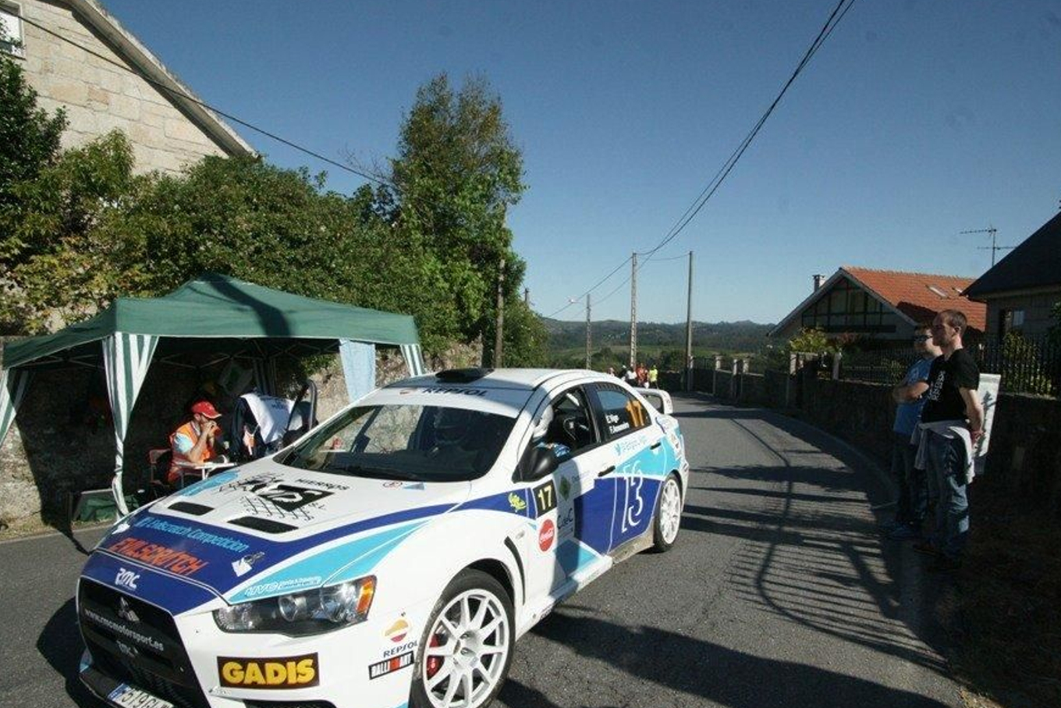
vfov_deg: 61.7
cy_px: 399
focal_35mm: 20
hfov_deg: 84.0
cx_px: 524
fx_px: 589
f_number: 10
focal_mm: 17
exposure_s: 1/1250
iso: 800
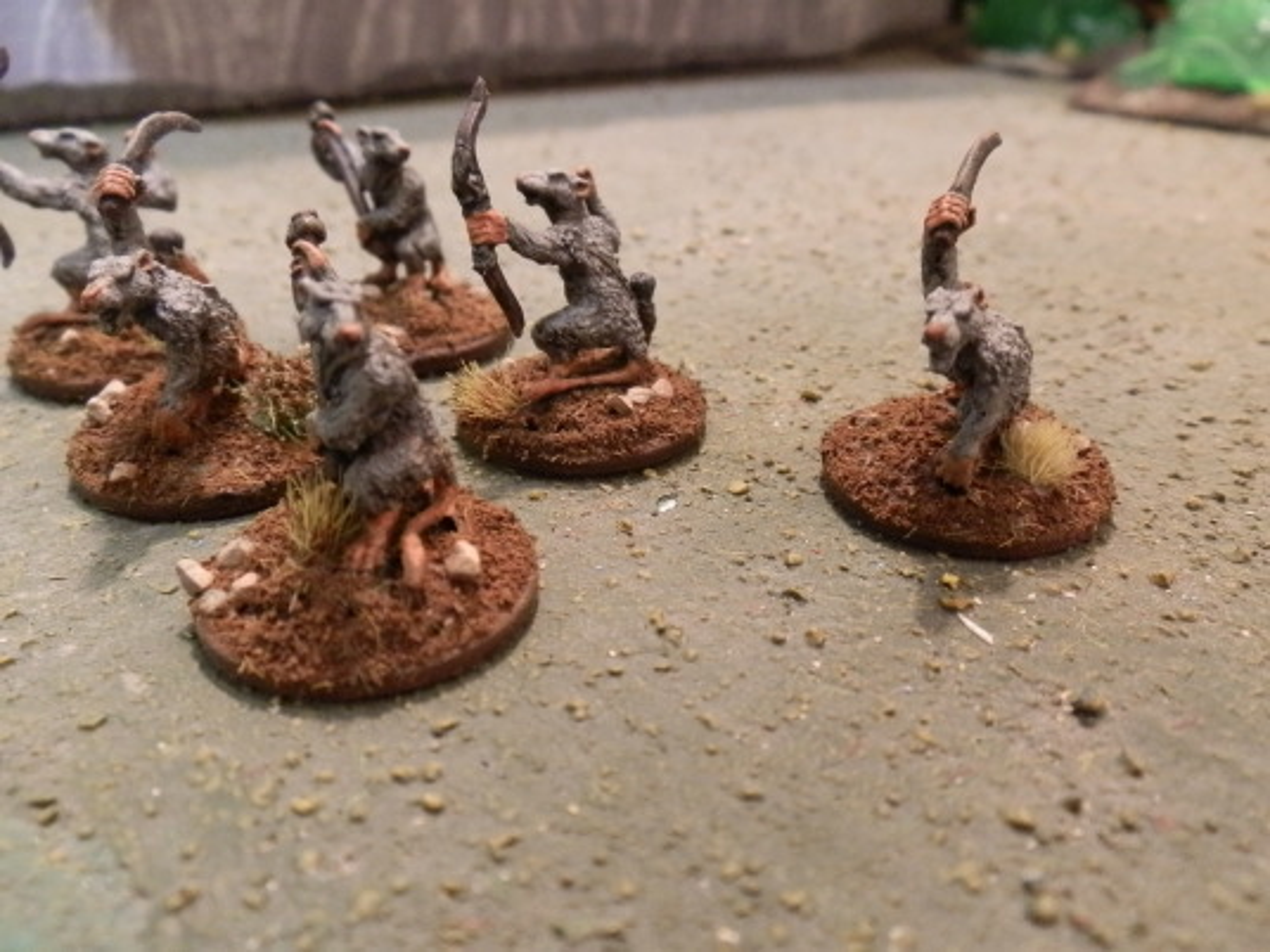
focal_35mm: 28
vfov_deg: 49.7
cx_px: 635
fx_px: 1027
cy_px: 476
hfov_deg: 63.4
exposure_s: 1/50
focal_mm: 5
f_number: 3.1
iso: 400
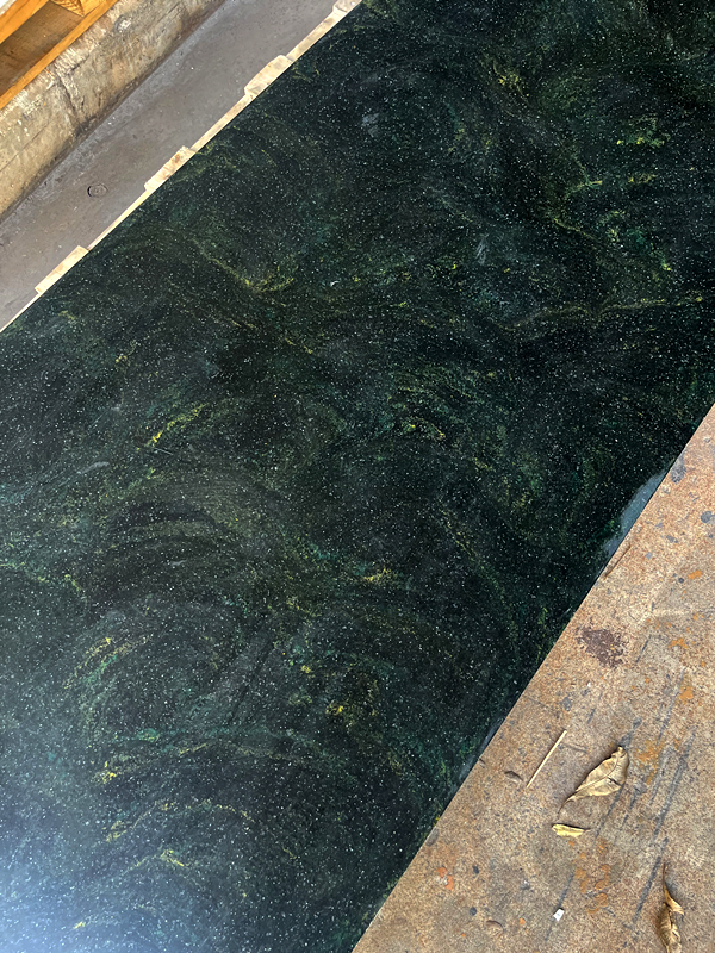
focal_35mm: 26
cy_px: 476
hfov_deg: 53.1
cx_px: 358
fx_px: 716
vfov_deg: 67.3
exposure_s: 1/120
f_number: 1.6
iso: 125
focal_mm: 5.1
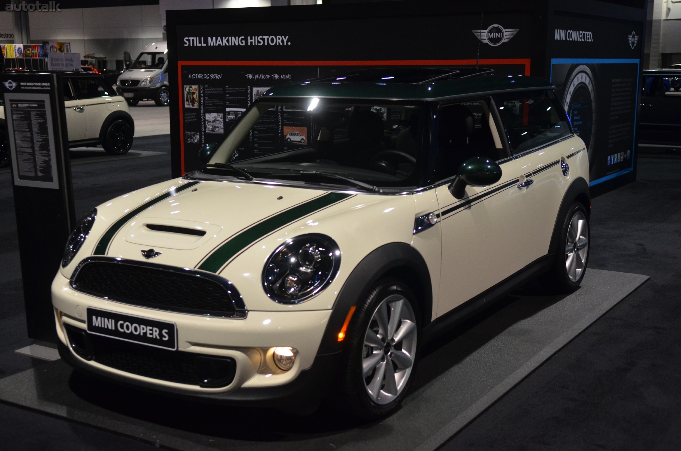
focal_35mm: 46
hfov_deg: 42.4
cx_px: 340
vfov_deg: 28.8
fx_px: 878
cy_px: 226
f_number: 2.8
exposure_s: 1/100
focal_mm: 31
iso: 1600
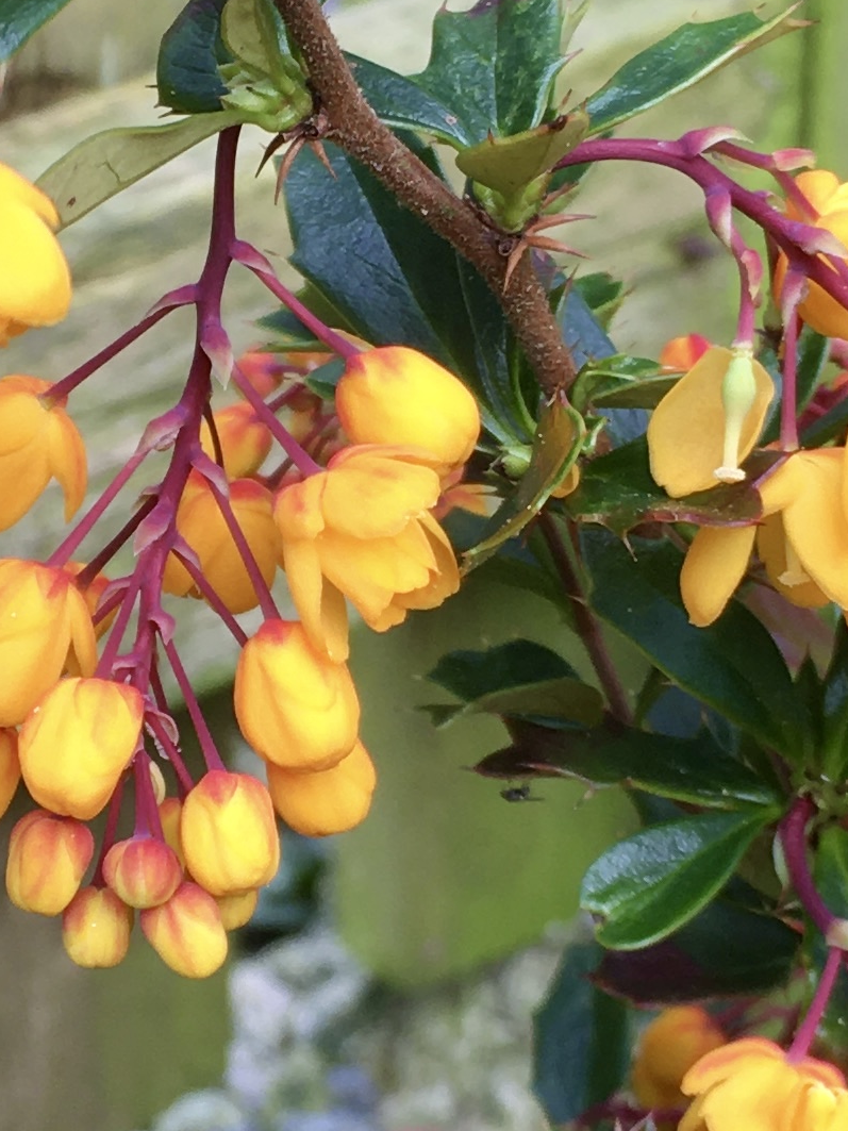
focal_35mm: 110
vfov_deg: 17.9
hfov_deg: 13.4
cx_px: 240
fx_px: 3594
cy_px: 552
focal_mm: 4.15
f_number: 2.2
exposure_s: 1/131
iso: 25
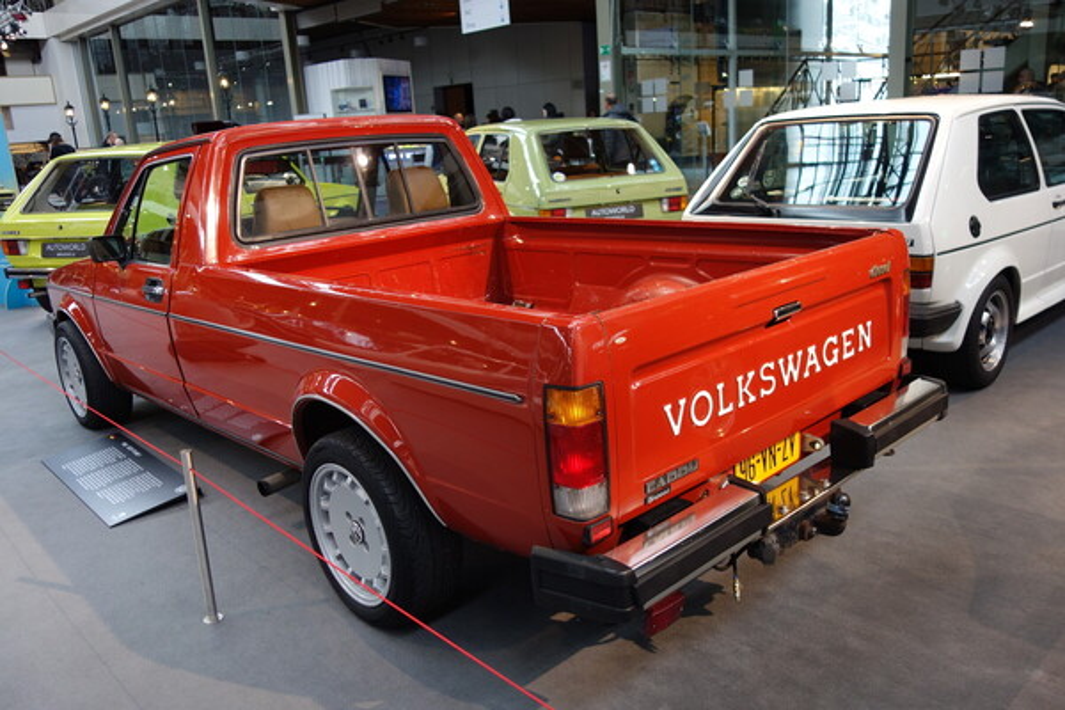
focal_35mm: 29
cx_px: 532
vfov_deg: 45.0
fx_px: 858
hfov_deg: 63.7
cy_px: 355
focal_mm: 10.63
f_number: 2
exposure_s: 1/40
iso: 125
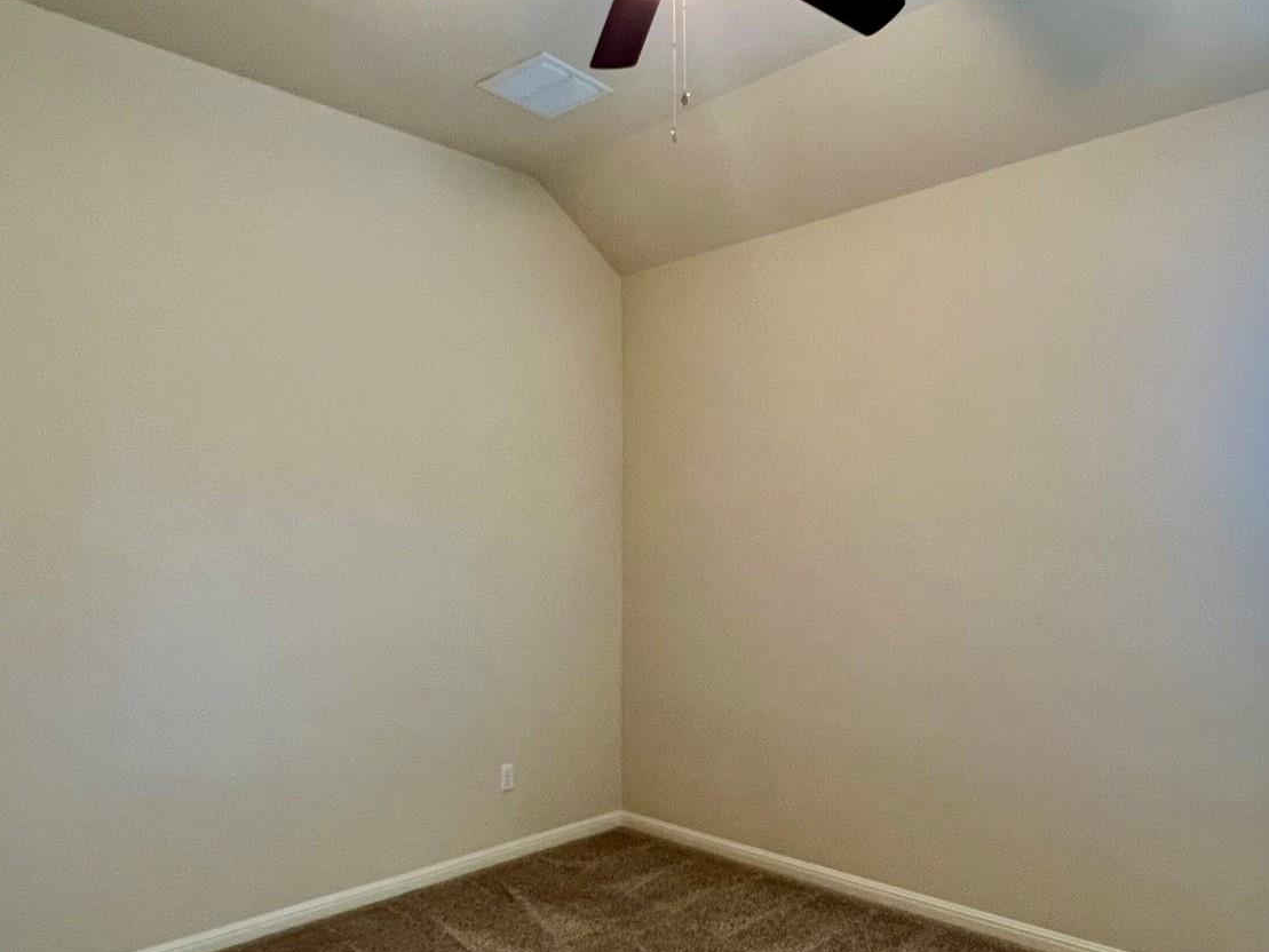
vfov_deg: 56.6
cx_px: 687
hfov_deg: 71.5
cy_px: 545
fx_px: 880
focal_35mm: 24
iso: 200
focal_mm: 1.57
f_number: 1.8
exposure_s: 1/60
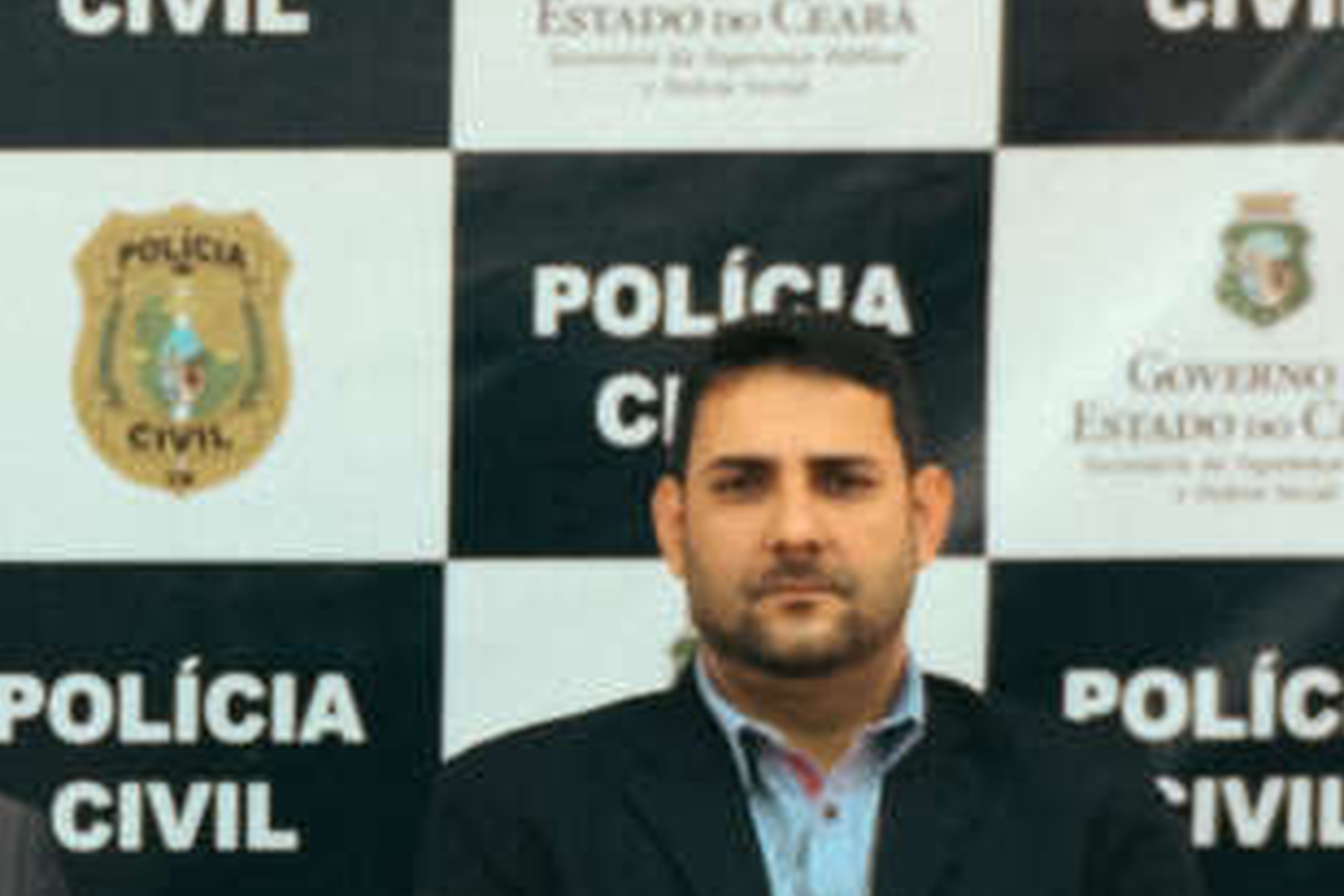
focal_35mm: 174
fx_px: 6495
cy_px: 855
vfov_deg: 7.9
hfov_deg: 11.6
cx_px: -283
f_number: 2.8
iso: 800
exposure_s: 1/250
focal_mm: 35
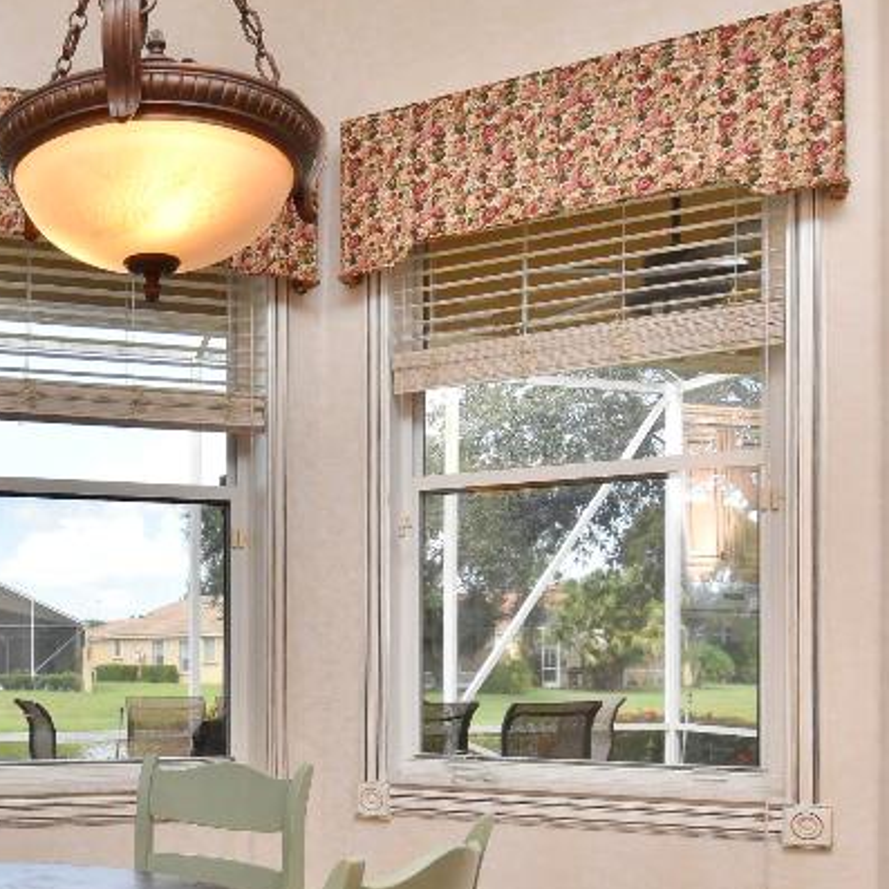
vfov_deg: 43.6
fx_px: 1075
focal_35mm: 37
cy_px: 654
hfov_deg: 41.1
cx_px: 72
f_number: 7.1
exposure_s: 1/200
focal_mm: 10
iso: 800
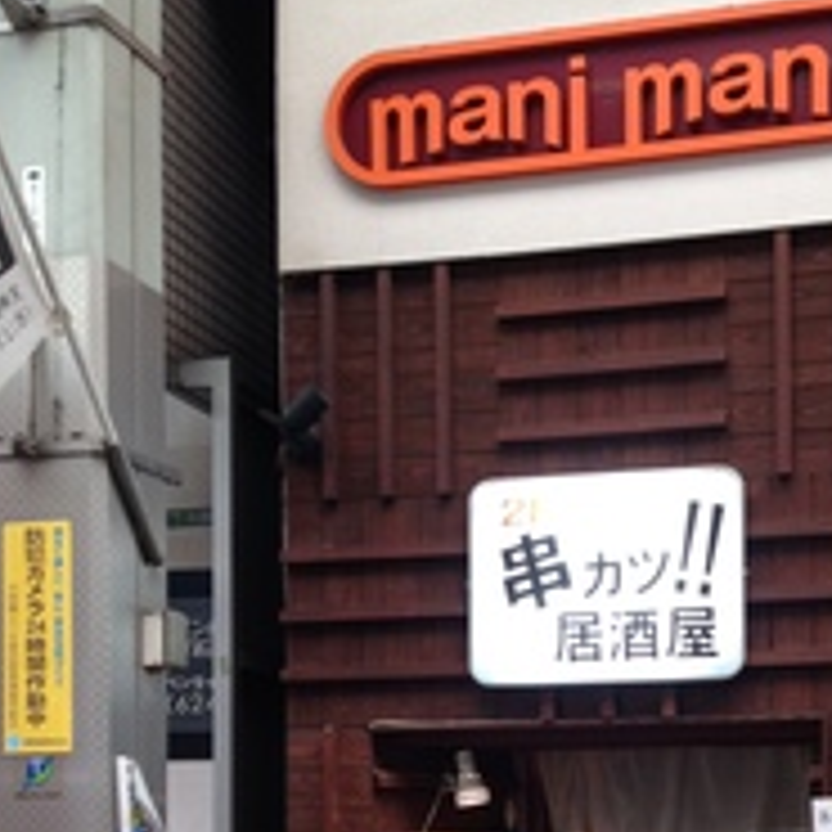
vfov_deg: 25.9
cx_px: 630
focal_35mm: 63
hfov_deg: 26.9
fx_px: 1713
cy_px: 836
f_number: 2.4
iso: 50
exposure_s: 1/40
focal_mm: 4.12
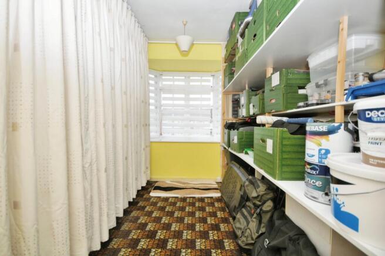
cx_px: 192
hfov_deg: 95.0
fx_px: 176
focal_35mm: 16
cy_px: 128
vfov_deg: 71.9
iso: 200
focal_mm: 11
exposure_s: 1/60
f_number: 5
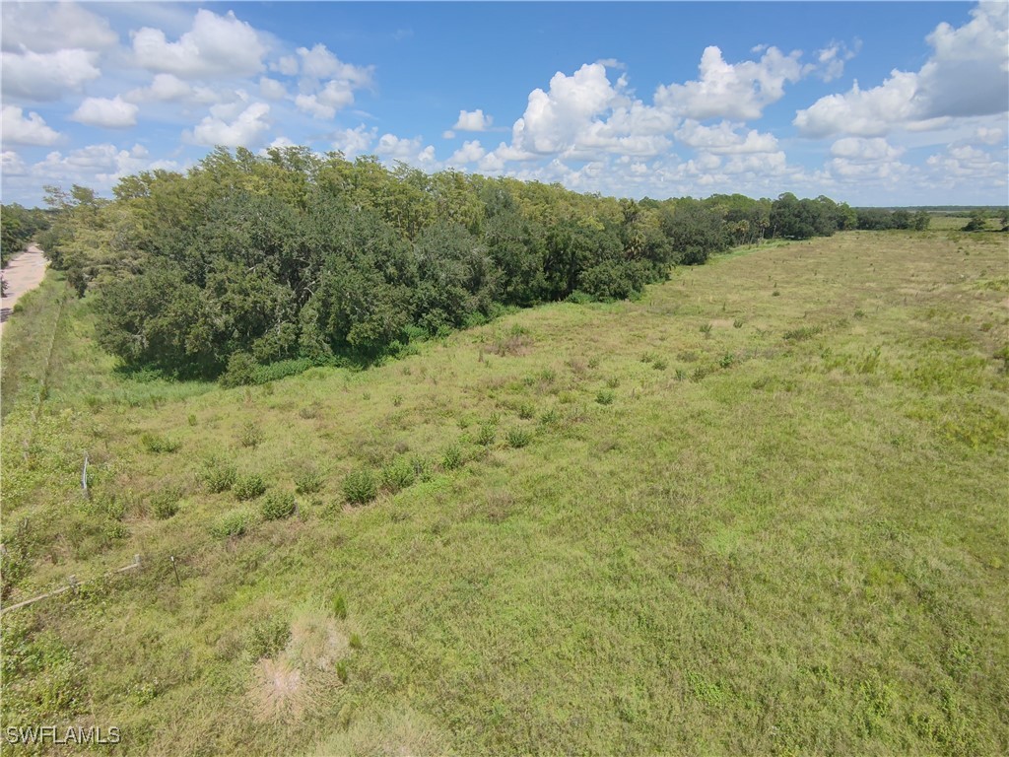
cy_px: 378
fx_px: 496
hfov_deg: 91.0
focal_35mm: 17
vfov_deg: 74.7
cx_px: 504
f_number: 2.8
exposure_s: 1/1431
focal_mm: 17
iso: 100
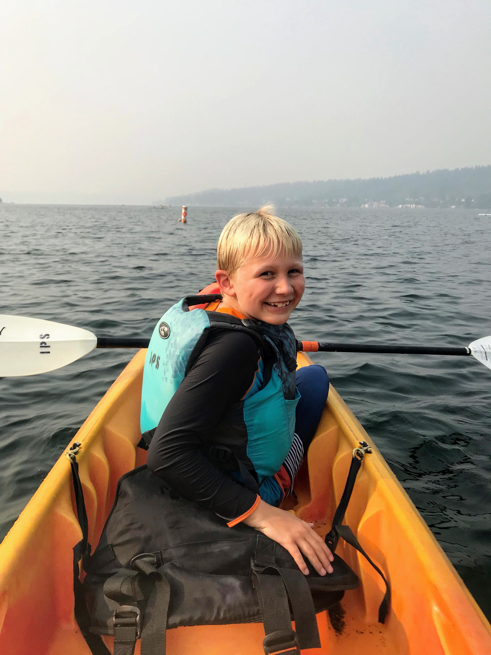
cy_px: 328
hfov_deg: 49.7
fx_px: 530
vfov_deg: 63.4
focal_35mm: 28
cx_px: 246
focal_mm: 3.99
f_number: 1.8
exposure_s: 1/1742
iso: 20
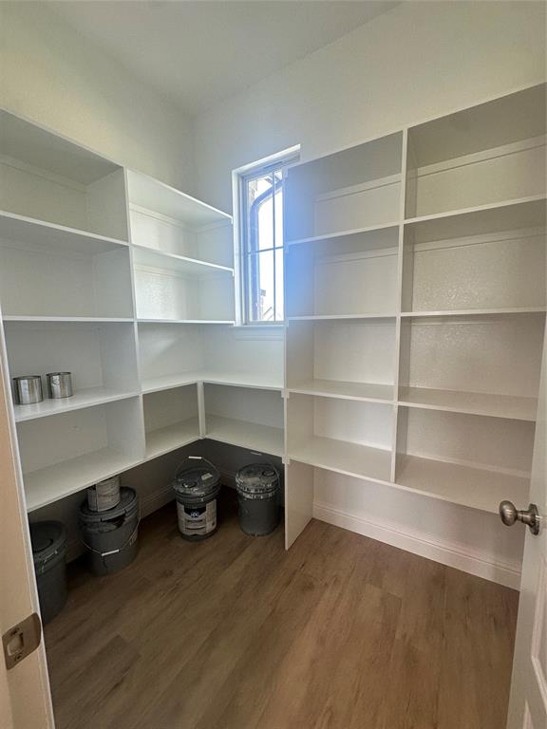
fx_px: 295
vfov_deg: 102.1
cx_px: 274
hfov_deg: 85.7
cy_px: 364
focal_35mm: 14
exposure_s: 1/120
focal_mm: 2.22
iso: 100
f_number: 2.2
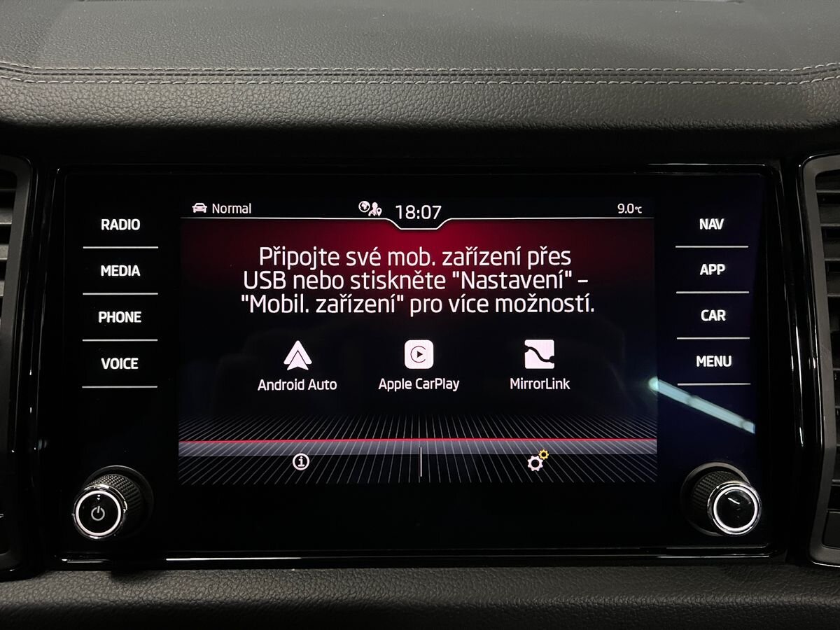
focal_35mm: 26
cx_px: 420
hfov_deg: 67.3
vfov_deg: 53.1
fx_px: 631
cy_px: 315
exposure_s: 1/30
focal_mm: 5.7
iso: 1000
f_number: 1.5
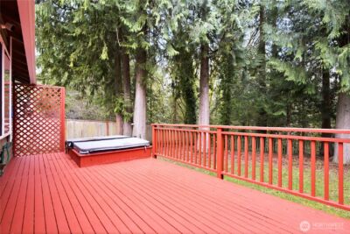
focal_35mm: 17
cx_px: 175
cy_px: 117
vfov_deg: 70.5
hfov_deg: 93.3
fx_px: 165
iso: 400
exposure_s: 1/6
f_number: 9
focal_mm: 17
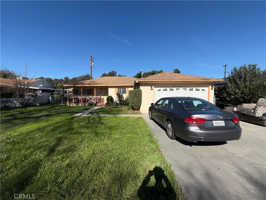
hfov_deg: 102.1
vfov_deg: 85.7
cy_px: 100
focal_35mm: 14
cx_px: 133
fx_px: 108
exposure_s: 1/1961
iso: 16
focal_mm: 2.22
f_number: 2.2
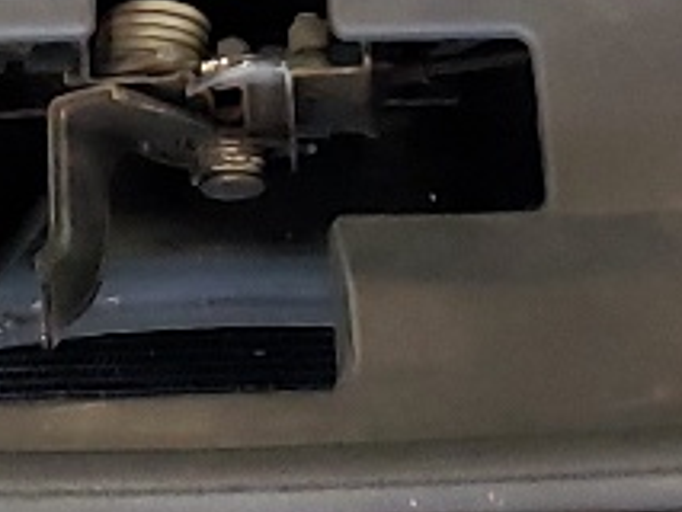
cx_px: 138
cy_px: -678
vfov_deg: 7.2
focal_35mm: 195
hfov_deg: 10.1
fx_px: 3844
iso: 193
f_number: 1.5
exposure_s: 1/60.2
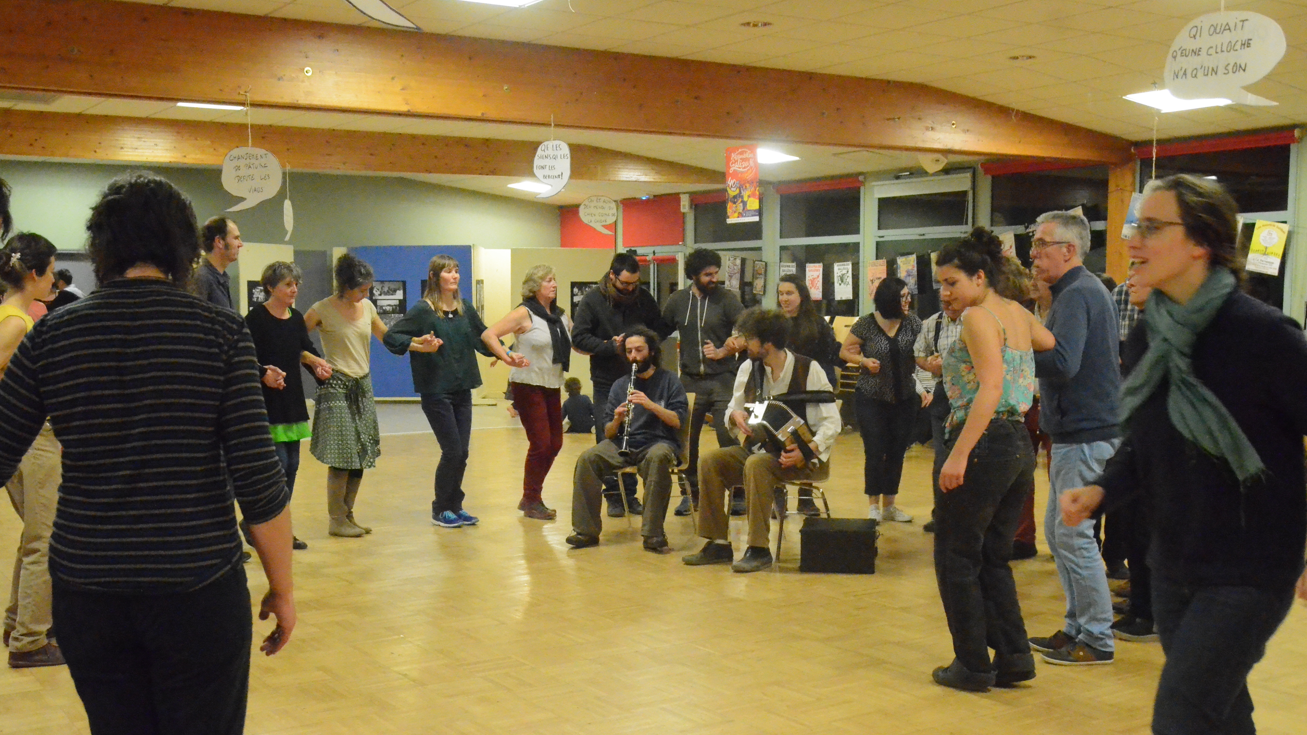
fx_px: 1317
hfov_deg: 52.8
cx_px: 651
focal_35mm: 38
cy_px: 431
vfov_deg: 31.1
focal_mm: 24
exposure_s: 1/160
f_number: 6.3
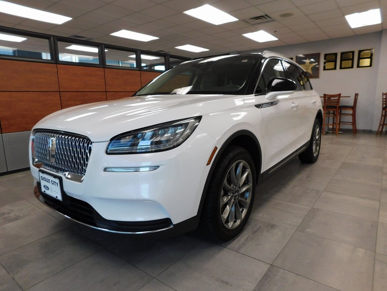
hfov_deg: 73.9
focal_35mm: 23
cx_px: 194
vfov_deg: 58.9
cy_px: 146
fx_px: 257
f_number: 3
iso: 220
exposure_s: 1/30
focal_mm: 4
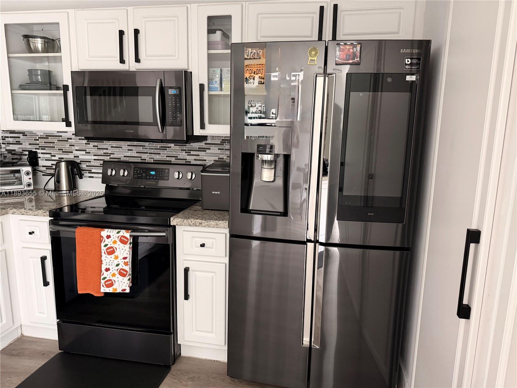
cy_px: 194
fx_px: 358
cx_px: 258
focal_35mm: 24
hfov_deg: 71.6
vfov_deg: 56.8
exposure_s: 1/40
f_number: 1.78
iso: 640
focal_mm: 6.76
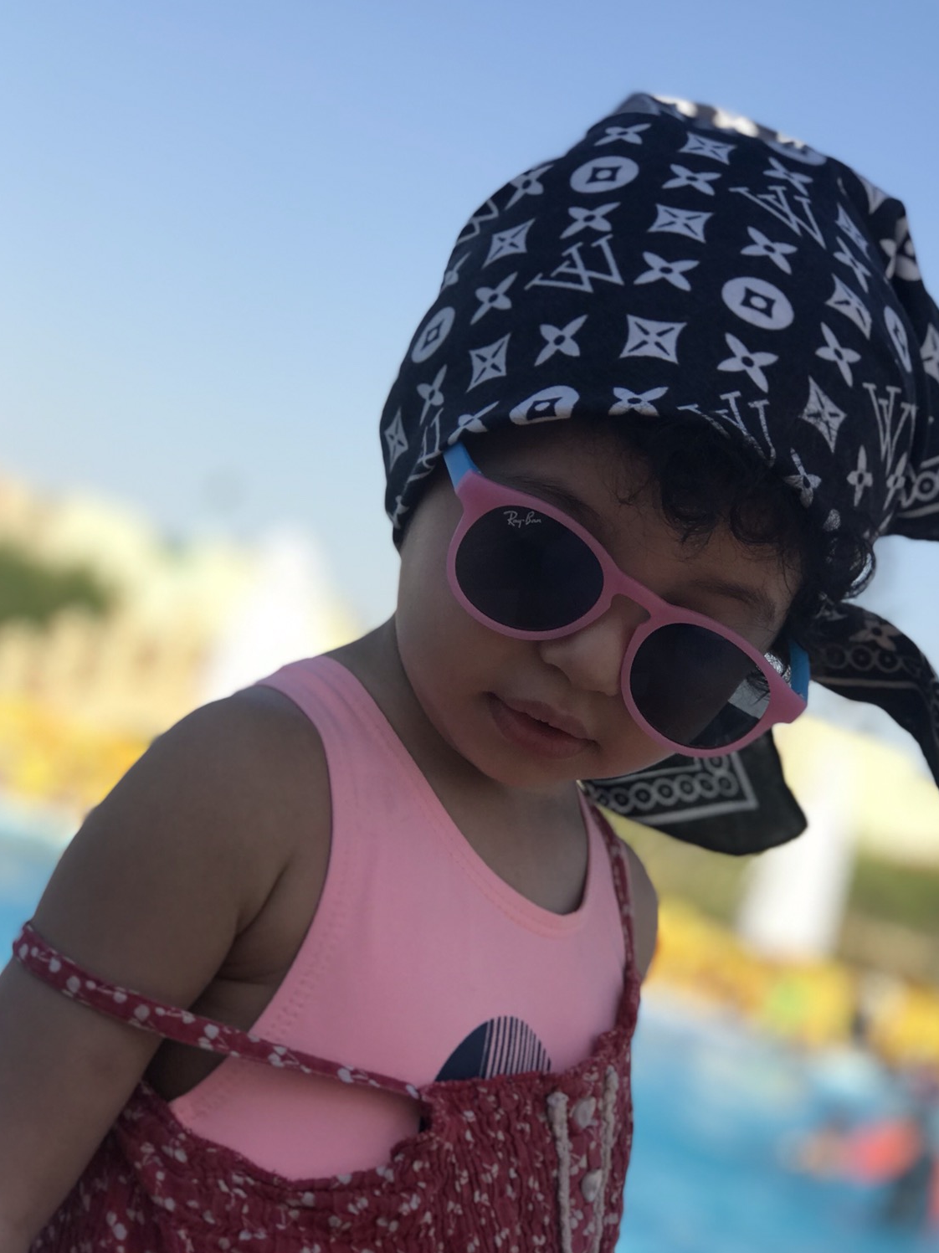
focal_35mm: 78
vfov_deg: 25.0
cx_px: 581
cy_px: 670
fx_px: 2822
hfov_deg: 18.9
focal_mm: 6.6
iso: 20
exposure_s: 1/491
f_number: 2.8
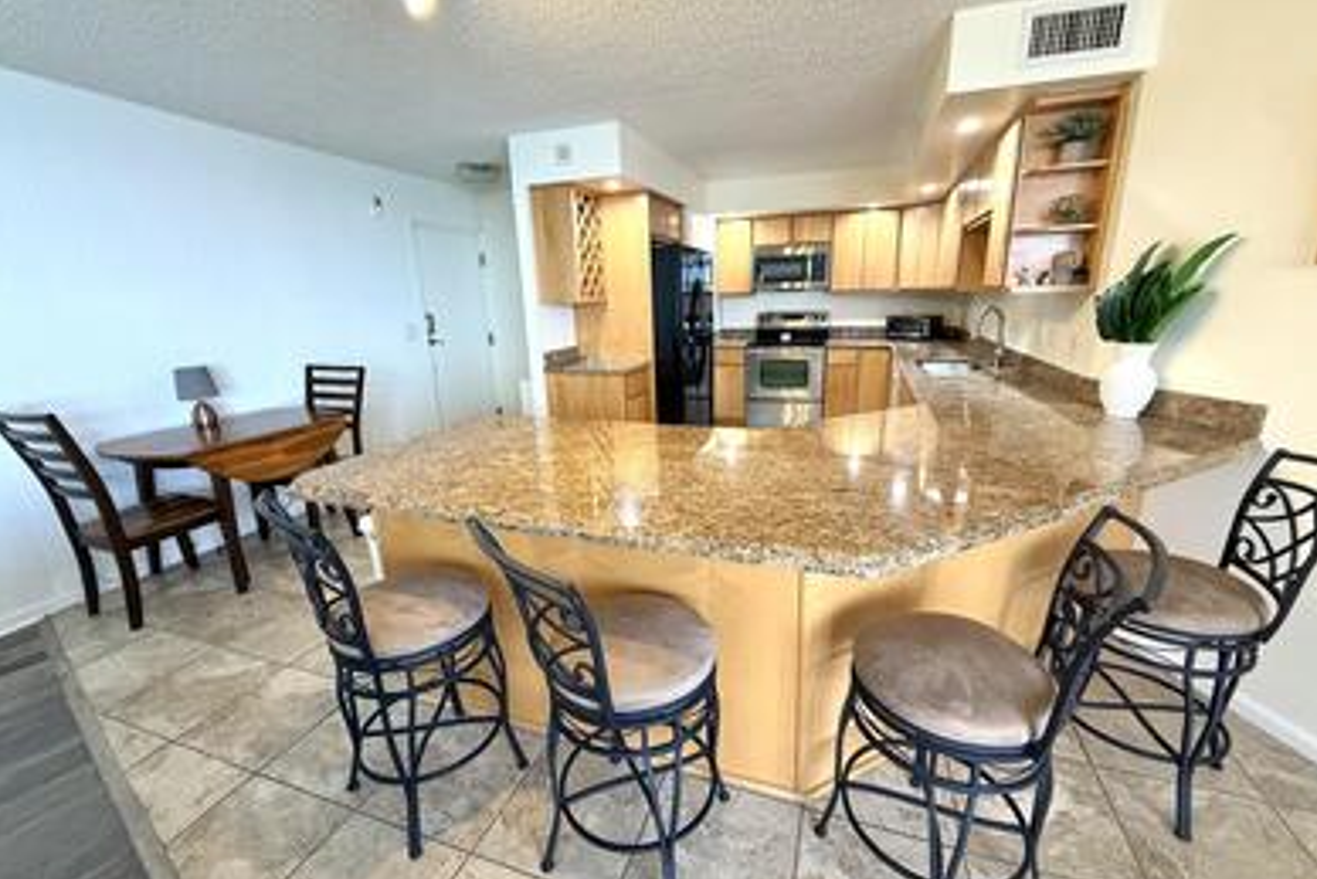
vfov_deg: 77.4
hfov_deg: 100.4
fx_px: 549
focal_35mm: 15
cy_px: 448
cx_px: 669
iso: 250
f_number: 2.2
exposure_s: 1/60
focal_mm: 2.22
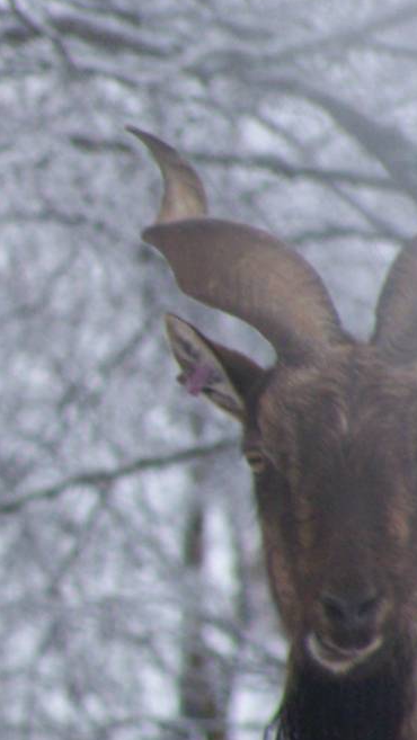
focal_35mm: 711
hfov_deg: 1.7
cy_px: 467
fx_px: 13964
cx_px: -291
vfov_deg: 3.0
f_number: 3.3
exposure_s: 1/160
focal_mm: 44.4
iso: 100
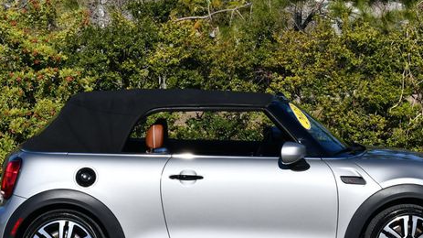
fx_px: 1301
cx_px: 238
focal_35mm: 116
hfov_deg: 18.5
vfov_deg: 10.4
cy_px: 135
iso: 100
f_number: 9
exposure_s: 1/320
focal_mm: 40
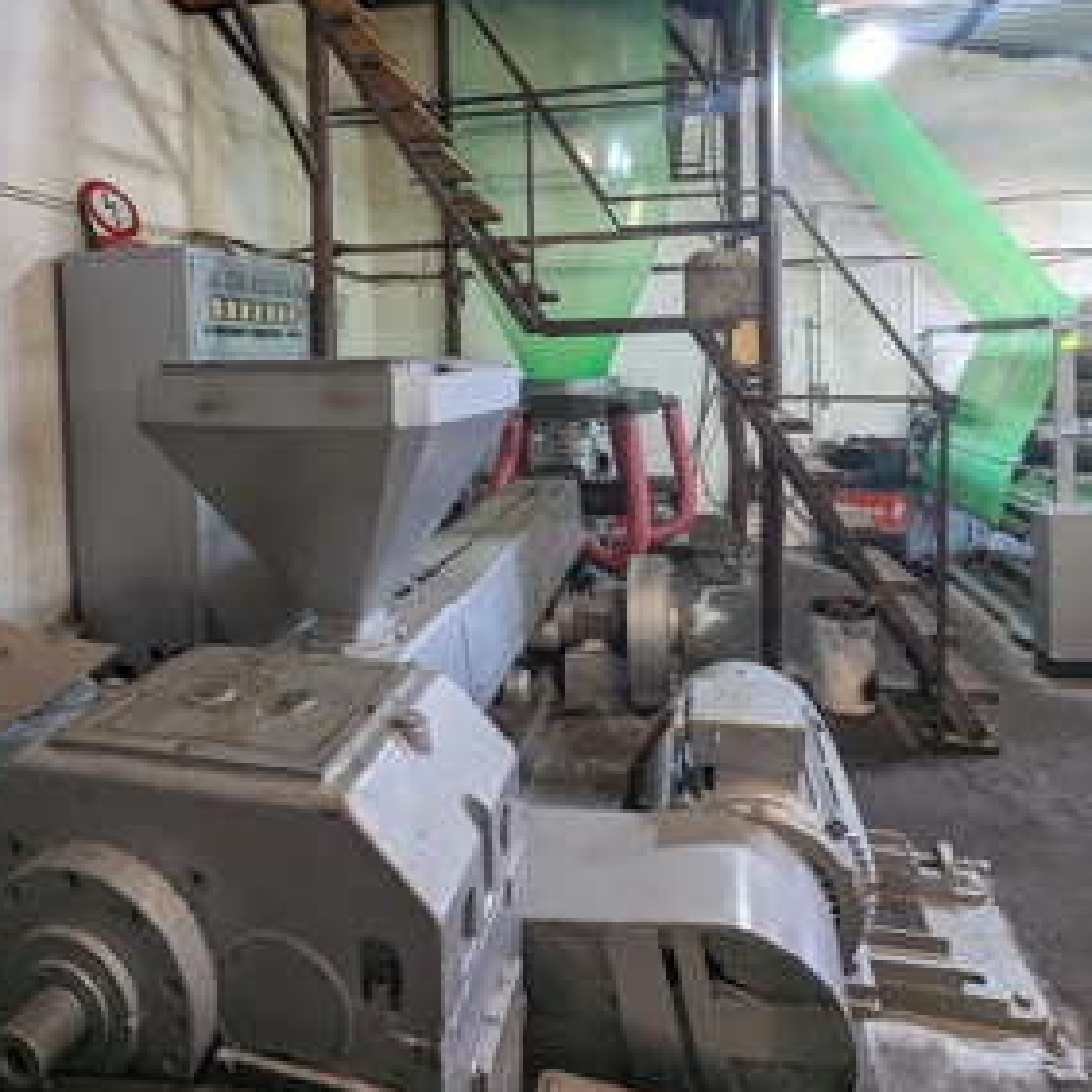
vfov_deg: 73.1
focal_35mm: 20
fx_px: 714
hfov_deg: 74.8
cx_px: 527
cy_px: 387
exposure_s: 1/50
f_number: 2.2
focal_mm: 2.35
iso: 276
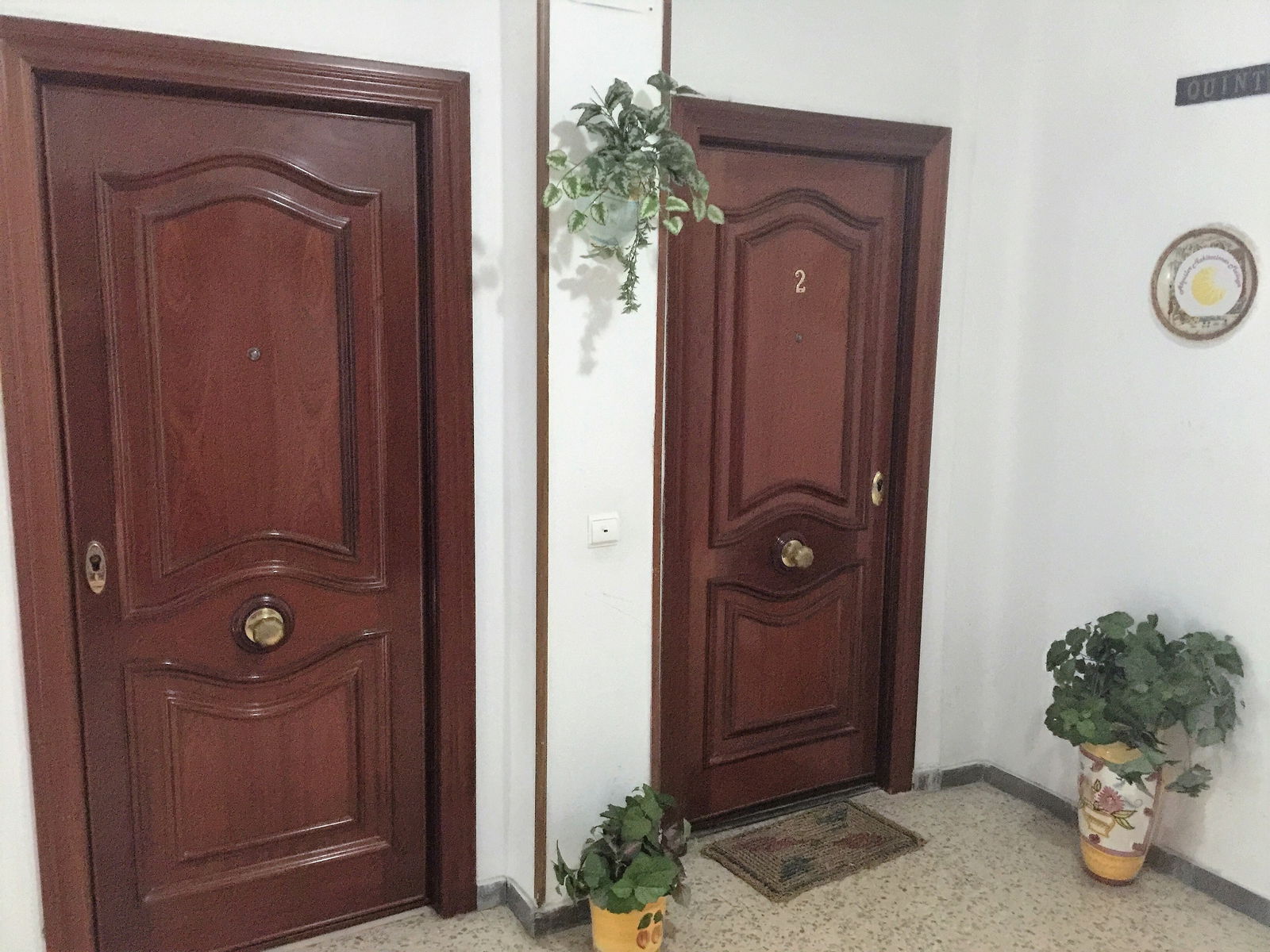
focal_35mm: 29
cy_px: 476
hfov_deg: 61.7
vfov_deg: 48.2
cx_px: 635
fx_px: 1064
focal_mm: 4.15
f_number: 2.2
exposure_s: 1/8
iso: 200
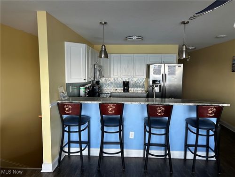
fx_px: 177
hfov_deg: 67.3
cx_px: 118
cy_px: 88
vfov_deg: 53.1
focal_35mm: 26
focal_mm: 5.7
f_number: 1.5
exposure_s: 1/120
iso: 100
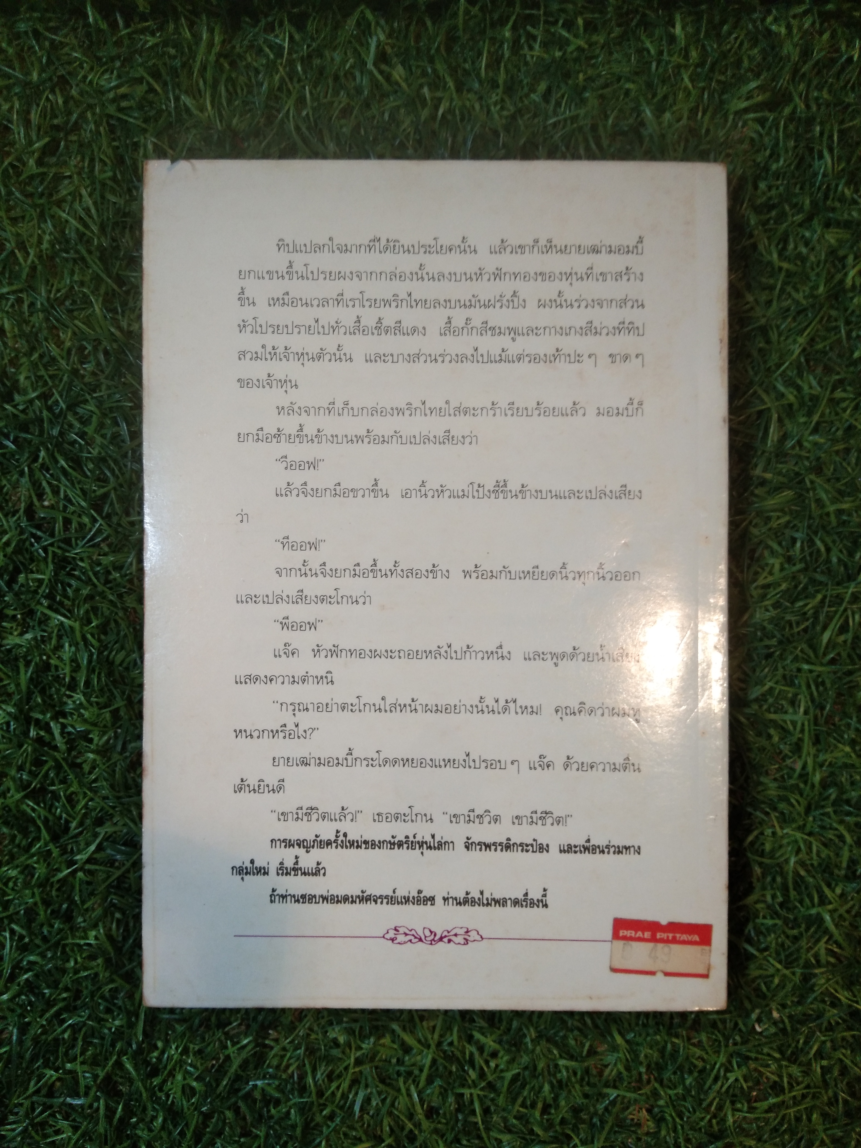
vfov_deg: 60.0
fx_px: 995
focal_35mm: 30
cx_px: 430
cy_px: 574
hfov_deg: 46.8
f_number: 2.2
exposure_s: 1/33
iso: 250
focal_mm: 3.65
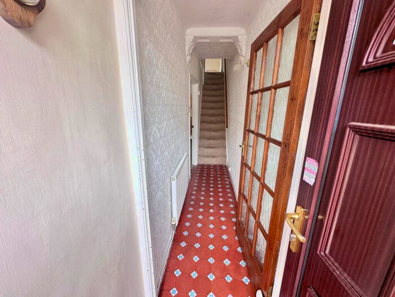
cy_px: 148
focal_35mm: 14
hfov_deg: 102.1
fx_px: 160
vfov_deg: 85.7
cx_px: 198
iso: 64
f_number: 2.2
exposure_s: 1/99
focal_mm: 2.22
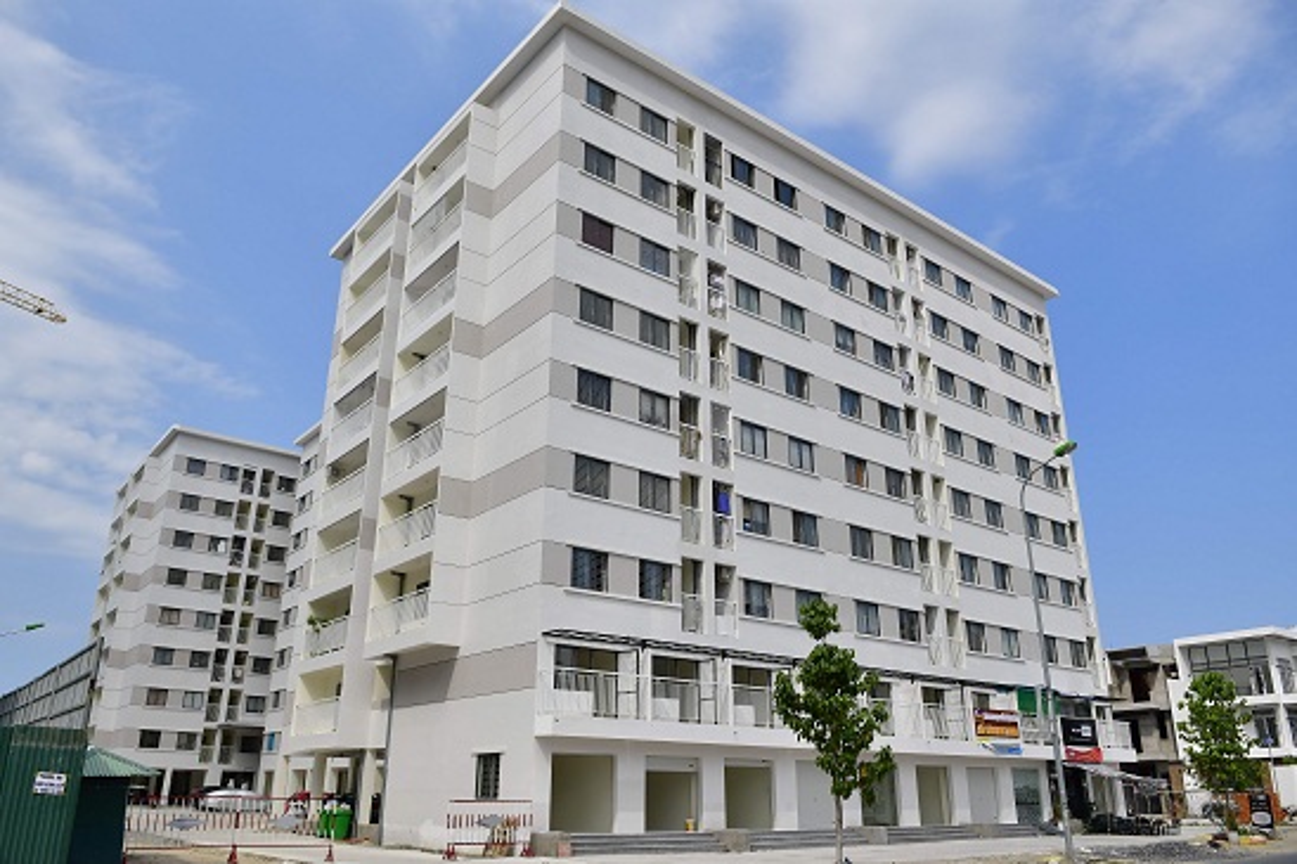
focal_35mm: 26
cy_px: 432
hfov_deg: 70.5
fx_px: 918
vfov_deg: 50.4
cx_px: 648
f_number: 5.6
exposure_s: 1/1000
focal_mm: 17
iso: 100
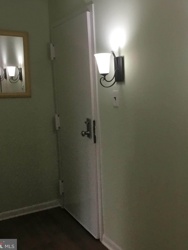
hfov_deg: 33.5
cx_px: 145
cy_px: 125
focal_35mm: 42
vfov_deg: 44.8
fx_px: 304
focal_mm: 3.3
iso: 40
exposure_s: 1/30
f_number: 2.4
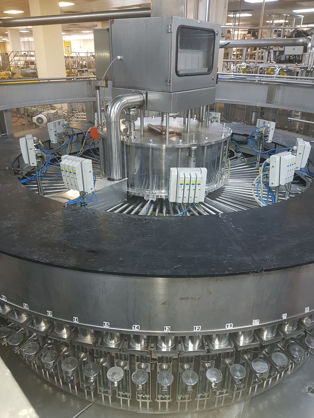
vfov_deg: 67.3
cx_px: 157
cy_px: 209
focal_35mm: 26
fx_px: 314
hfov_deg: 53.1
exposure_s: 1/25
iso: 160
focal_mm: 4.3
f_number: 1.7
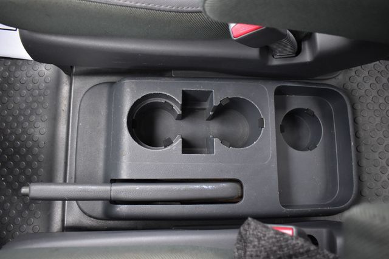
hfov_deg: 67.4
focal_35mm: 27
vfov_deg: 47.9
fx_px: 292
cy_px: 130
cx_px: 194
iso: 1600
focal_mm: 18
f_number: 4.5
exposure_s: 1/15
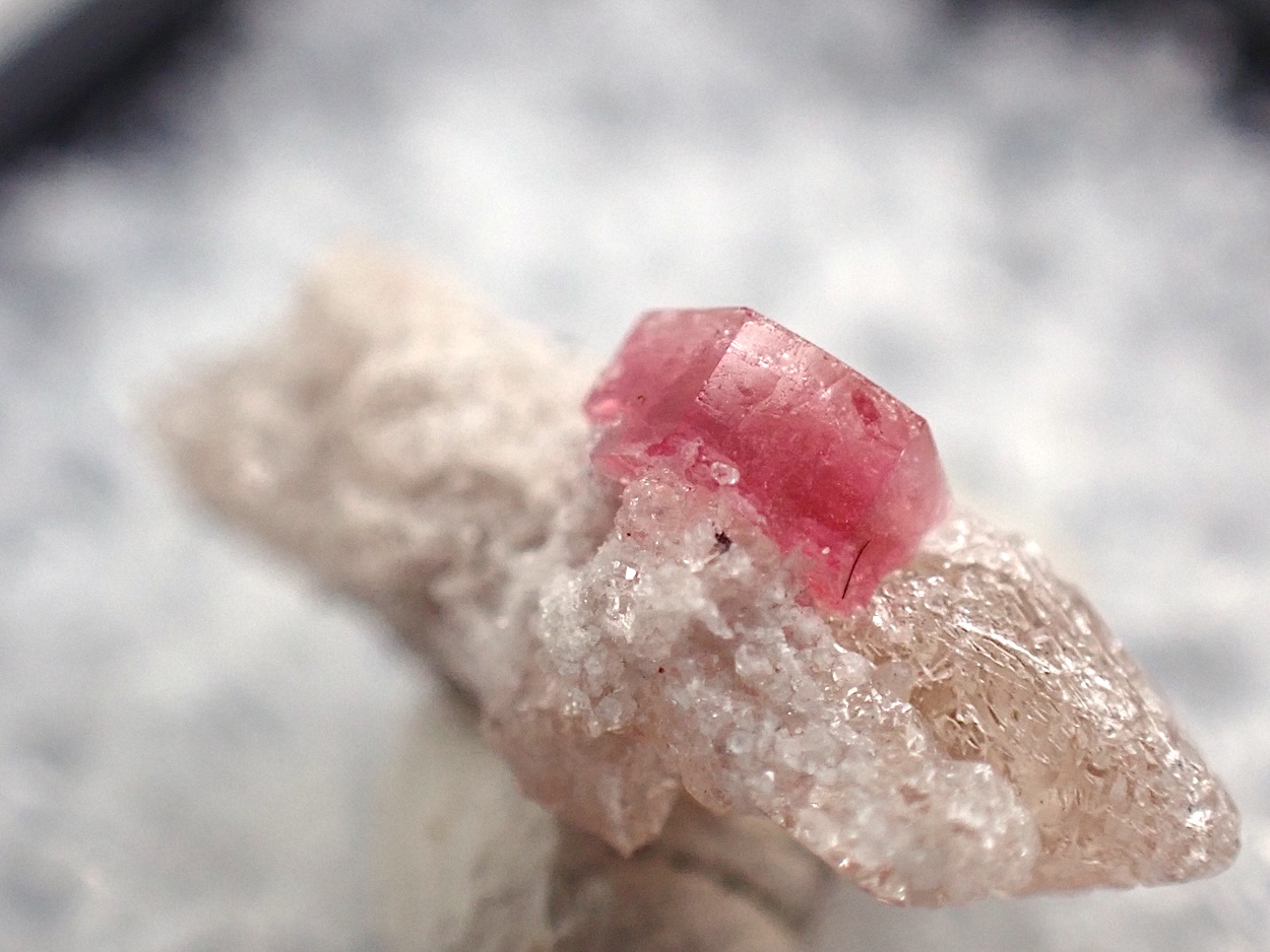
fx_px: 3670
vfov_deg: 14.8
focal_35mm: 100
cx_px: 635
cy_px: 476
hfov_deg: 19.6
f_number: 4.9
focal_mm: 18
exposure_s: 1/125
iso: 800
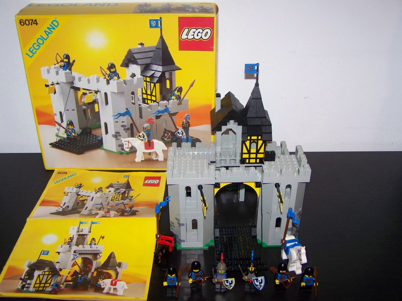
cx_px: 201
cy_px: 150
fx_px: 441
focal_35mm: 38
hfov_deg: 49.0
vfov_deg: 37.7
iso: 200
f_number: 2.8
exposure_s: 1/30
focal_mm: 6.3
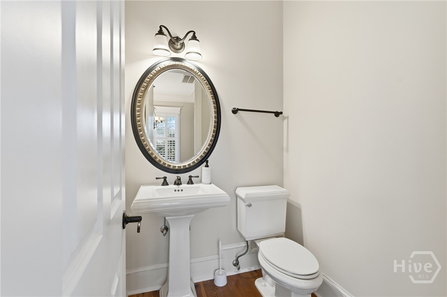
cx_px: 224
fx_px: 199
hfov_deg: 96.8
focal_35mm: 16
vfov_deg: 73.7
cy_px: 148
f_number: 9
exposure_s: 1/60
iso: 320
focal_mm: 16
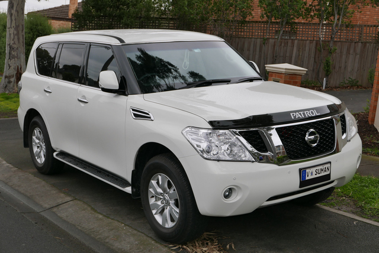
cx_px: 190
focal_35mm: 52
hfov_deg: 38.2
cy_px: 126
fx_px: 548
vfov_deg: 26.0
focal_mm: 23.6
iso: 200
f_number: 5.6
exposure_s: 1/320
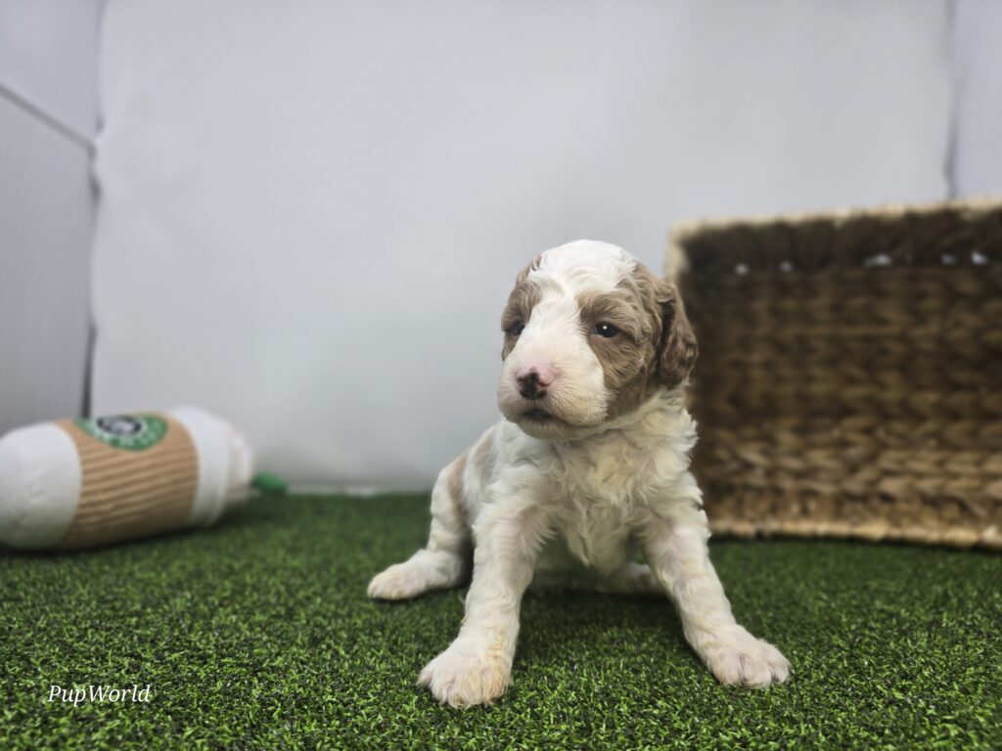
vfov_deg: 58.9
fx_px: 666
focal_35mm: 23
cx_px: 501
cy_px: 376
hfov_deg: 73.9
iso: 40
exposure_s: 1/120
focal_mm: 6.3
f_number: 1.7
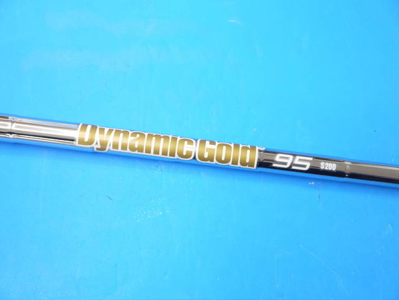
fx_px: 576
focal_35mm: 50
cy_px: 150
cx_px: 200
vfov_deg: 29.1
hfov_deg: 38.2
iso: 400
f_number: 4.6
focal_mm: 25
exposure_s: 1/60
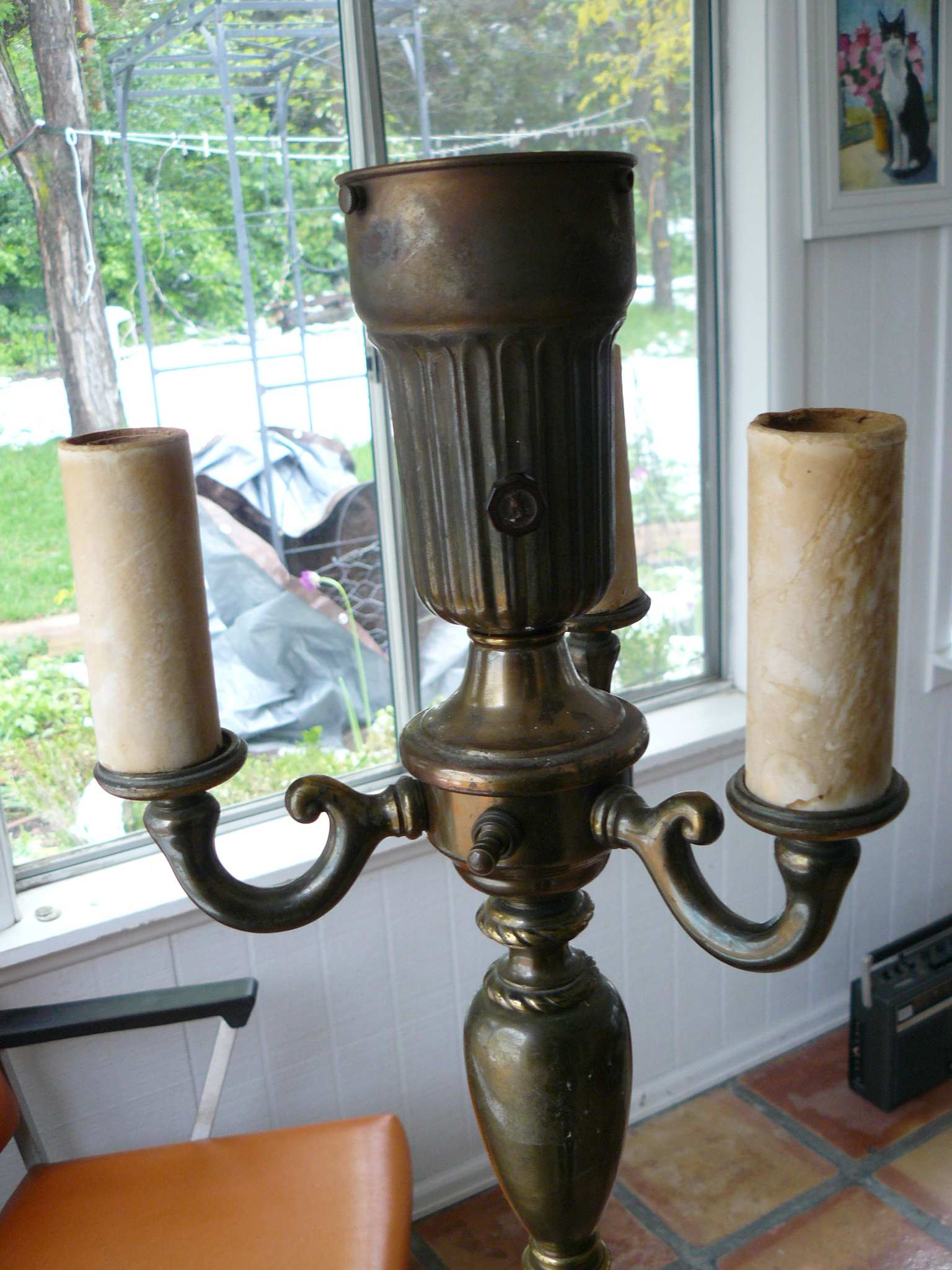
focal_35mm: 36
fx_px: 1320
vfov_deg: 51.4
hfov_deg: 39.7
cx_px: 476
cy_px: 635
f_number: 2.8
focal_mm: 6
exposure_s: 1/30
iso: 160
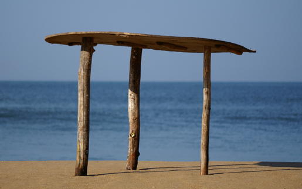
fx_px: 1564
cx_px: 141
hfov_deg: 11.0
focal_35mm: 190
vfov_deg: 6.9
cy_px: 92
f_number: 4.5
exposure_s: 1/2500
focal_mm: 100
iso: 200
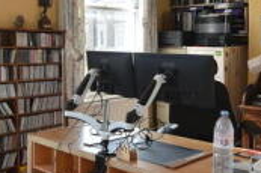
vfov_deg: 25.1
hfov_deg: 37.2
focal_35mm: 53
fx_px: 384
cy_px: 40
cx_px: 89
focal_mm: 14
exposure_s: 1/40
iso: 100
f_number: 8
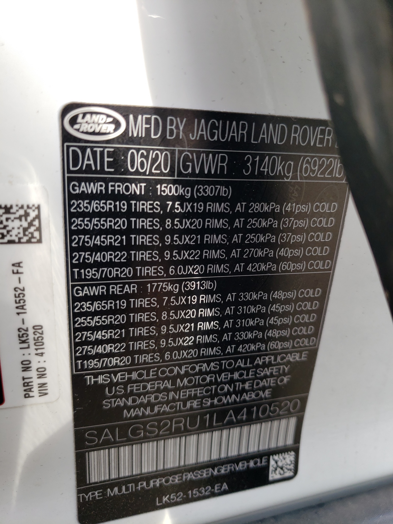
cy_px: 262
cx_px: 196
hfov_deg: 53.1
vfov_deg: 67.3
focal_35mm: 26
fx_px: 394
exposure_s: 1/189
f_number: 1.5
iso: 50
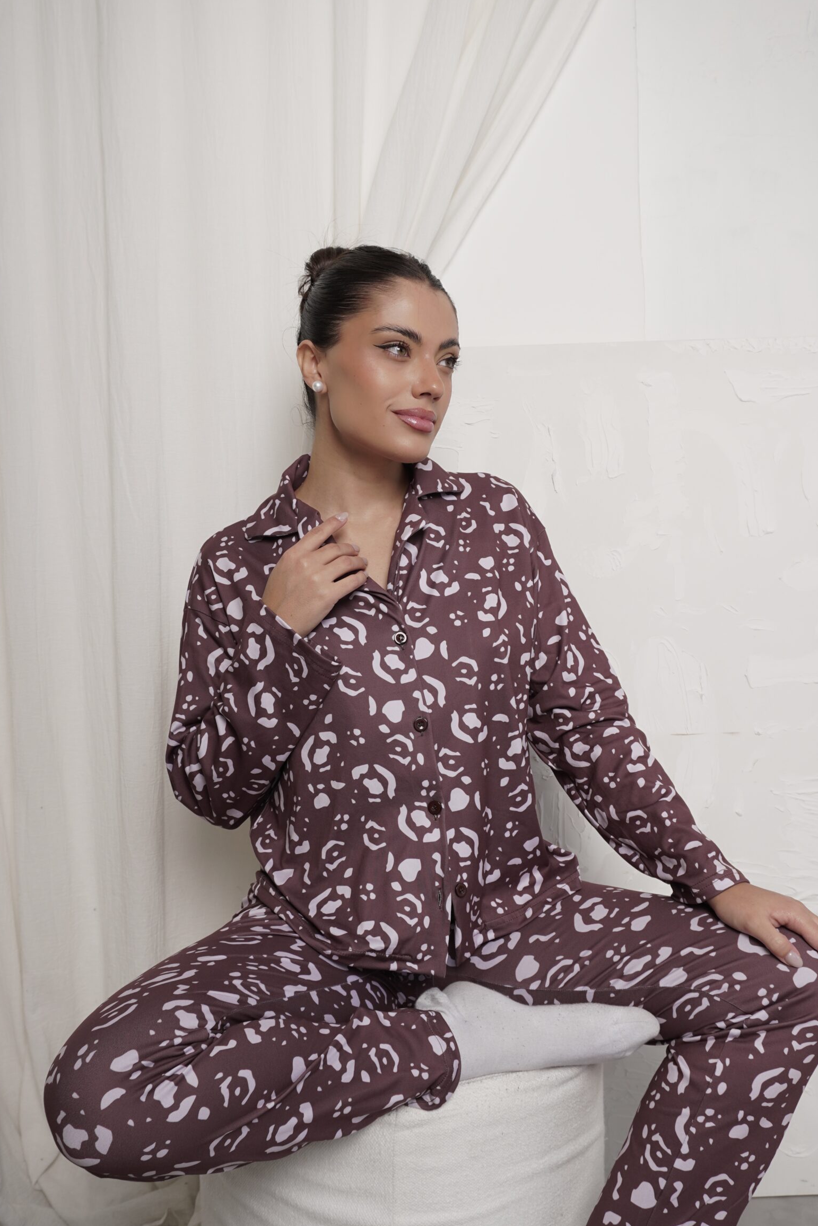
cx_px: 386
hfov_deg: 41.6
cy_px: 605
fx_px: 1075
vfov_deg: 59.4
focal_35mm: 32
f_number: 5.6
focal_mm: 19
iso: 160
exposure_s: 1/160
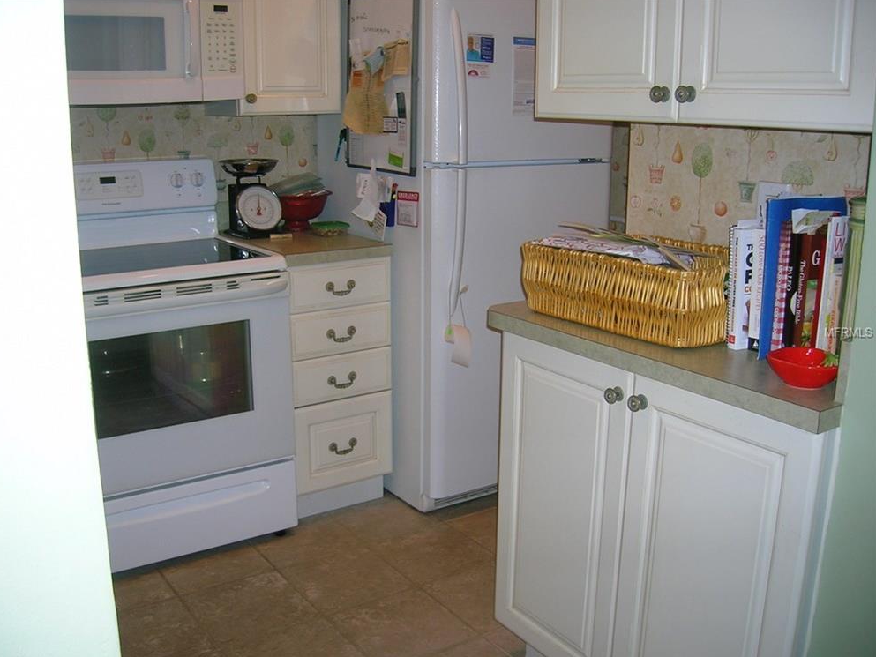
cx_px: 426
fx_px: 886
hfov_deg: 52.6
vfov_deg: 40.7
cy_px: 333
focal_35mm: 35
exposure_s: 1/60.1
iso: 50
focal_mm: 5.7
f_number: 2.9
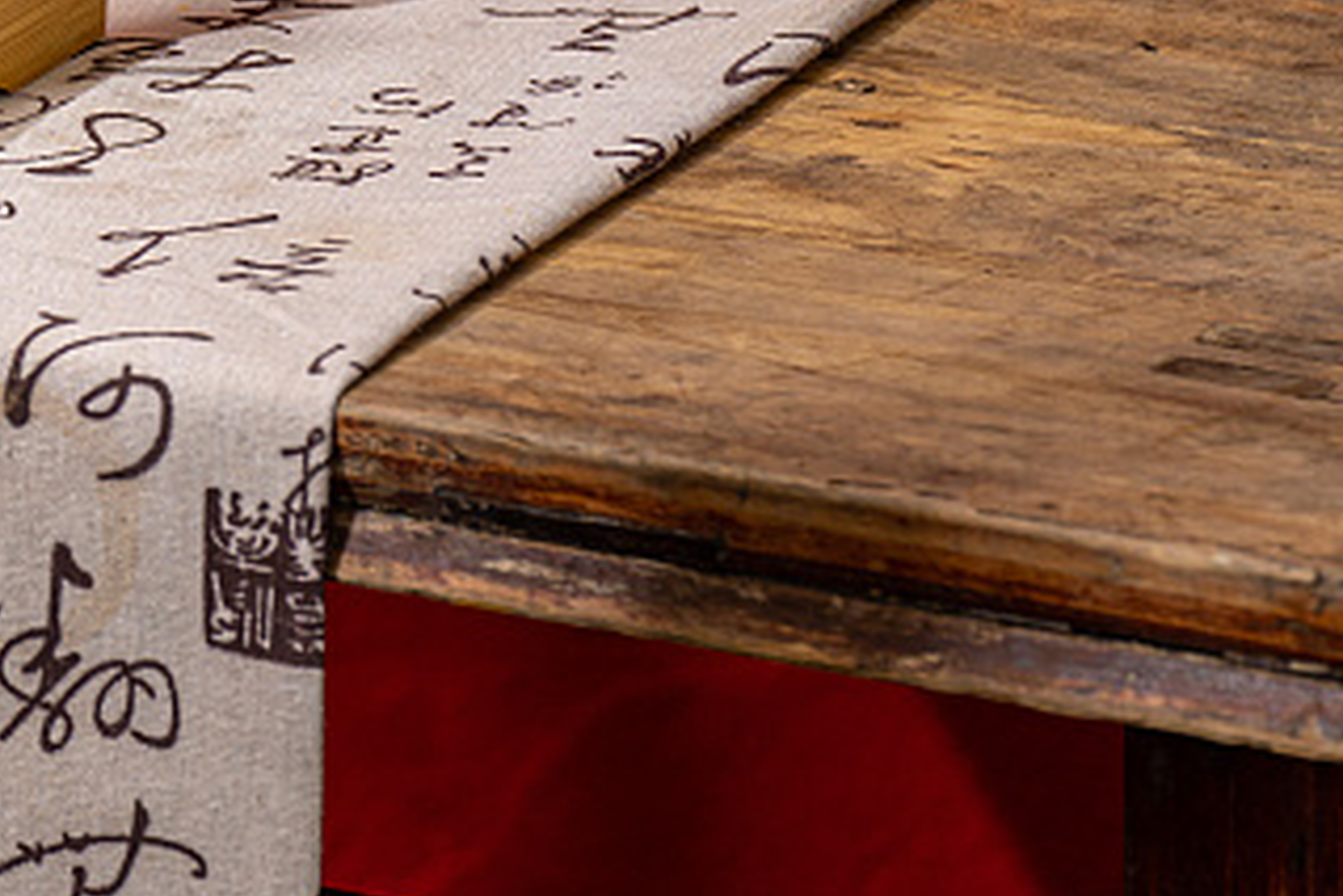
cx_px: -1318
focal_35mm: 421
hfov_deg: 4.8
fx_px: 15712
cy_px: -595
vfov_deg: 3.3
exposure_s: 1/200
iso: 100
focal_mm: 105
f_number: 5
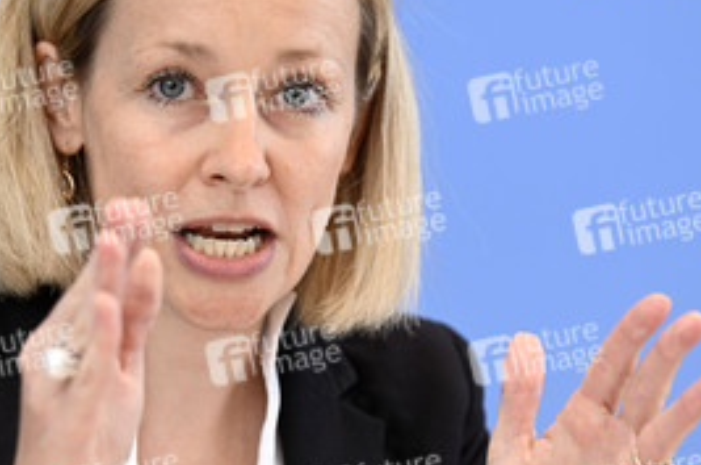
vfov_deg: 4.6
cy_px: 158
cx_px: 308
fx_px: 5753
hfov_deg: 7.0
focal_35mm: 296
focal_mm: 175
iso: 1000
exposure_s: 1/400
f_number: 4
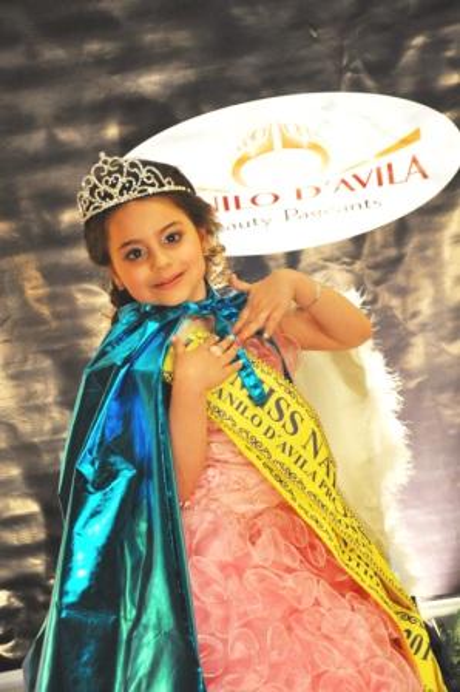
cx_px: 230
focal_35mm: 93
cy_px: 346
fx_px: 1785
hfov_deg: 14.7
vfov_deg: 21.9
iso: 1400
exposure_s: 1/30
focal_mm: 62
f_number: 5.3
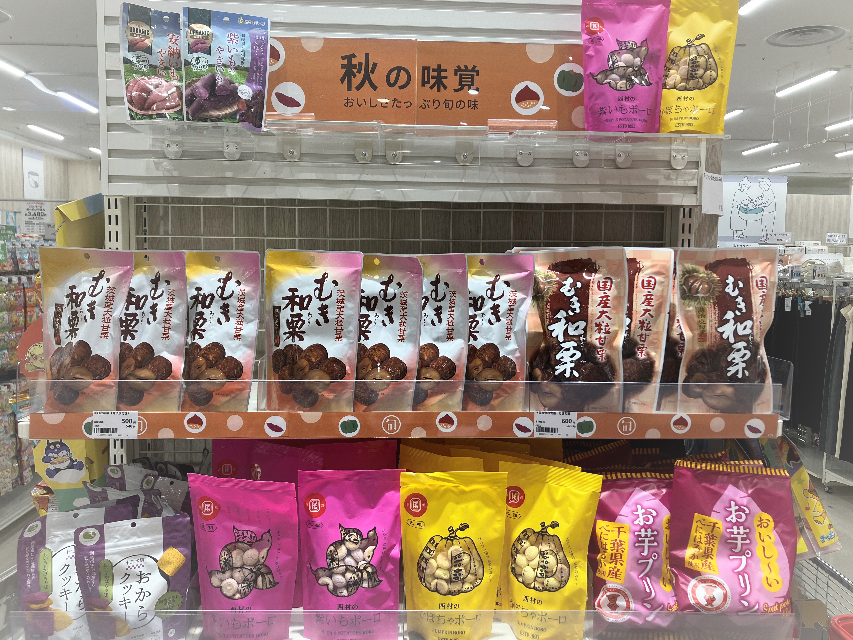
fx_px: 690
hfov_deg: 63.4
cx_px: 426
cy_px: 320
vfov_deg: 49.7
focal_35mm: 28
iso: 50
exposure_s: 1/120
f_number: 1.8
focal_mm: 3.99
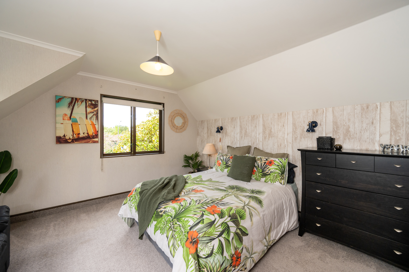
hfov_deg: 104.3
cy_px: 136
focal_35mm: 14
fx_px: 159
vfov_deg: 81.2
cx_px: 204
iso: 400
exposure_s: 1/80
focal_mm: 14
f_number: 8
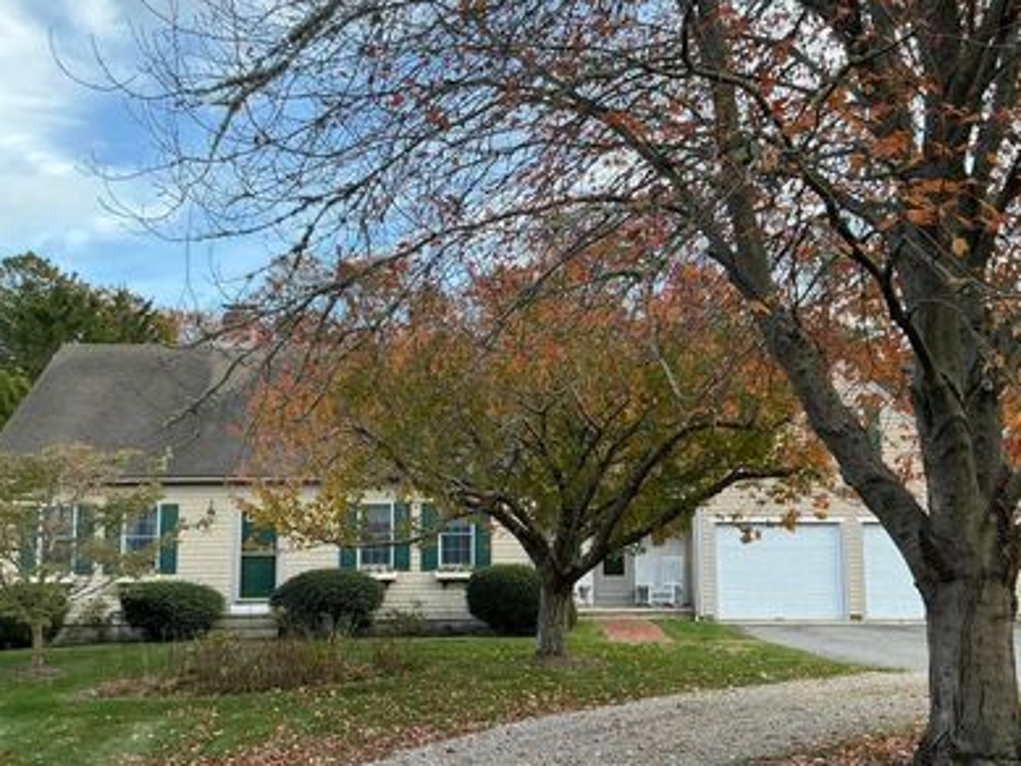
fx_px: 1062
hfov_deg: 51.3
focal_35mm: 36
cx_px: 520
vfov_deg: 39.6
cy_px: 445
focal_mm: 3
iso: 25
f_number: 1.8
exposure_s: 1/181
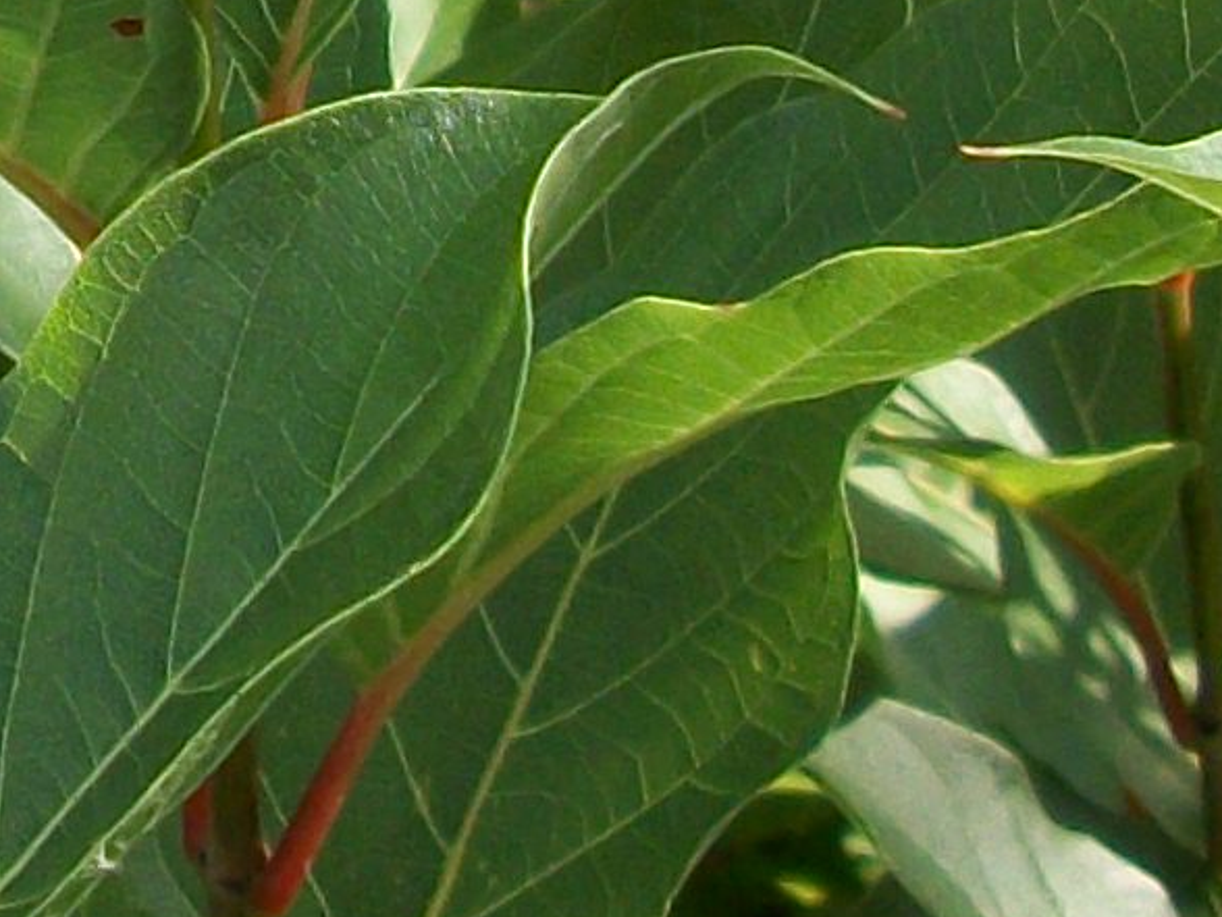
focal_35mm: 238
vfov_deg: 6.1
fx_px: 8402
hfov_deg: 8.1
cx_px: -800
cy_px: -798
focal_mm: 6.3
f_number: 3.1
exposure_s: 1/400
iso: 80
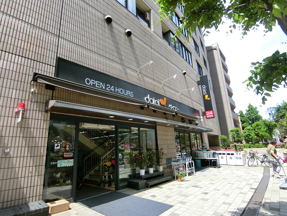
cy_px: 108
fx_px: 158
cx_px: 144
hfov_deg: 84.7
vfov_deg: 68.7
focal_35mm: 19
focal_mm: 4.06
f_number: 2.7
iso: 80
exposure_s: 1/640
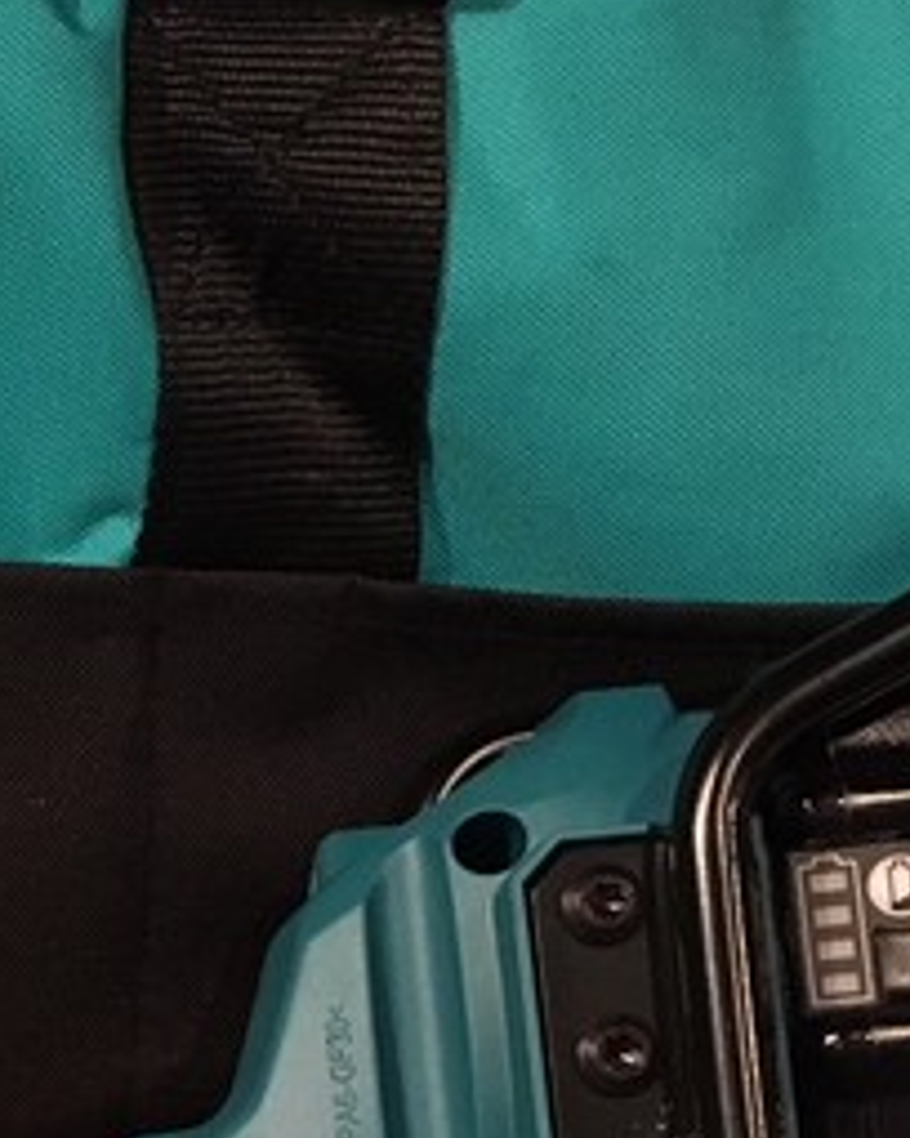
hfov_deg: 12.6
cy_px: 1187
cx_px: -732
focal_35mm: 111
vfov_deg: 16.9
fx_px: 3737
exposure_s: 1/30
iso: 200
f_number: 2.2
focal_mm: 4.15
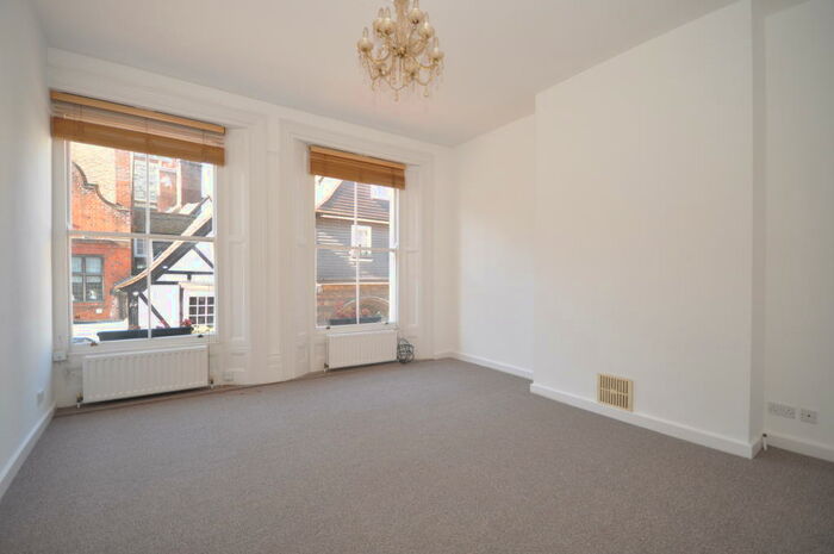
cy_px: 277
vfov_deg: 77.2
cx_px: 417
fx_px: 347
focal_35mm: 15
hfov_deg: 100.5
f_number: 5
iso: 400
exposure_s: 1/100
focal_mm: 10
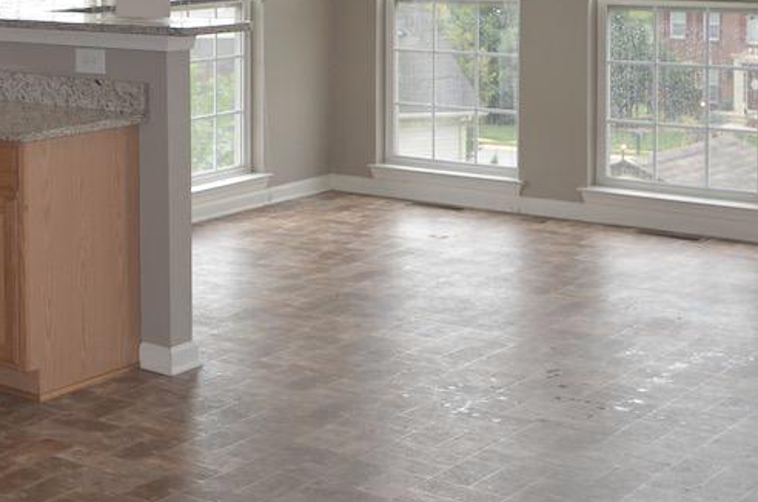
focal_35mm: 78
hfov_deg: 24.5
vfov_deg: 17.0
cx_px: -54
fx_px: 1639
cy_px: 3
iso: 200
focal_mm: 20
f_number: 3.5
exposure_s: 1/160
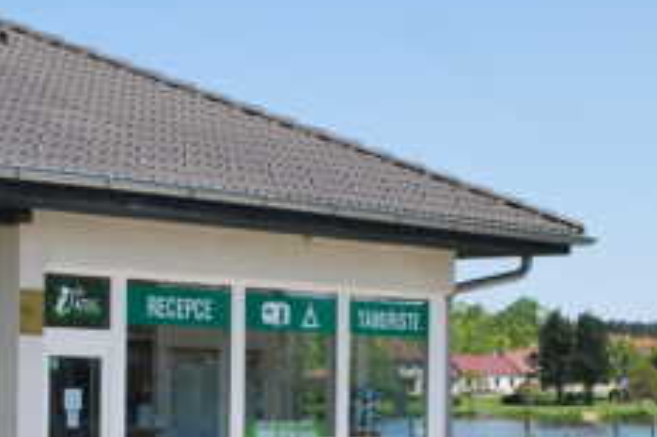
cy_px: 399
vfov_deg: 13.2
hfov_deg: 19.8
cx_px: 223
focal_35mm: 103
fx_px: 1878
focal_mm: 20
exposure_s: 1/250
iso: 100
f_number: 8
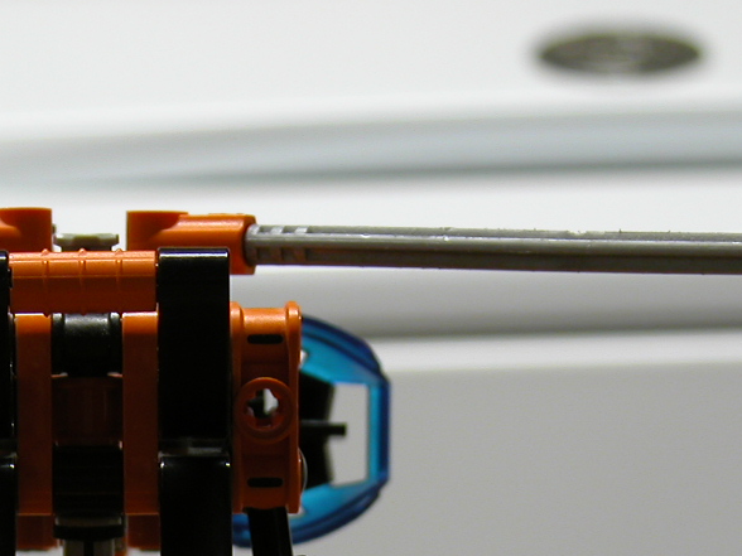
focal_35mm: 310
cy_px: 697
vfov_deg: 4.8
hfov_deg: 6.4
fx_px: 6645
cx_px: 72
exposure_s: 1/6.5
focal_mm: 29.5
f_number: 3.7
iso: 100
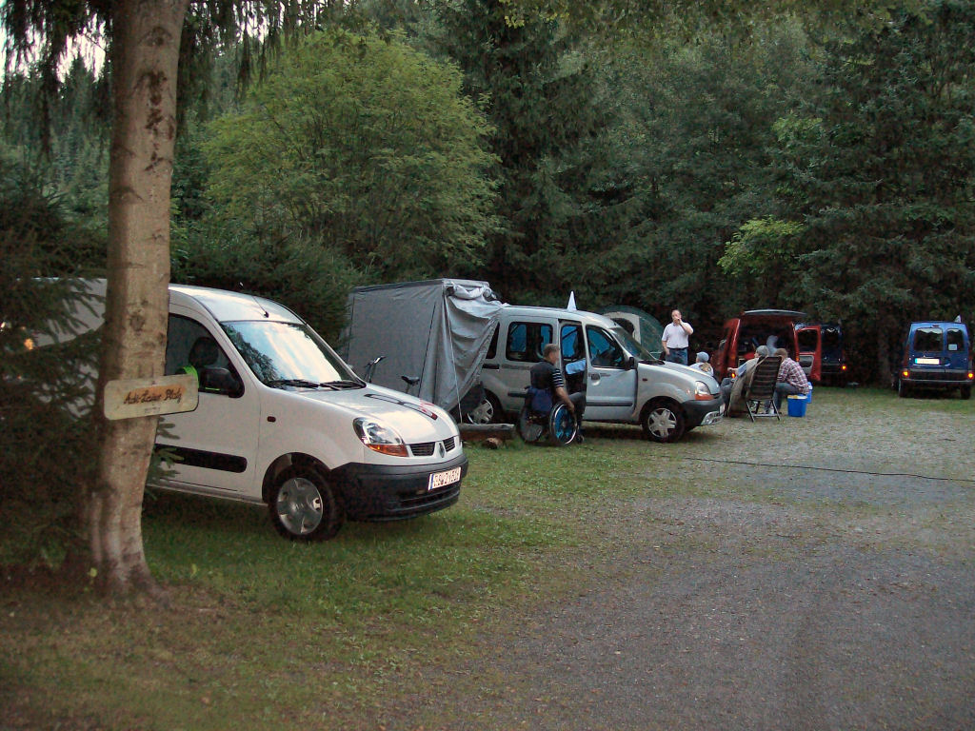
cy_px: 366
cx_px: 488
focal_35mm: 36
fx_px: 1014
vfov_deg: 39.7
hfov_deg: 51.4
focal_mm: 6
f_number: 2.7
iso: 200
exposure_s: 1/64
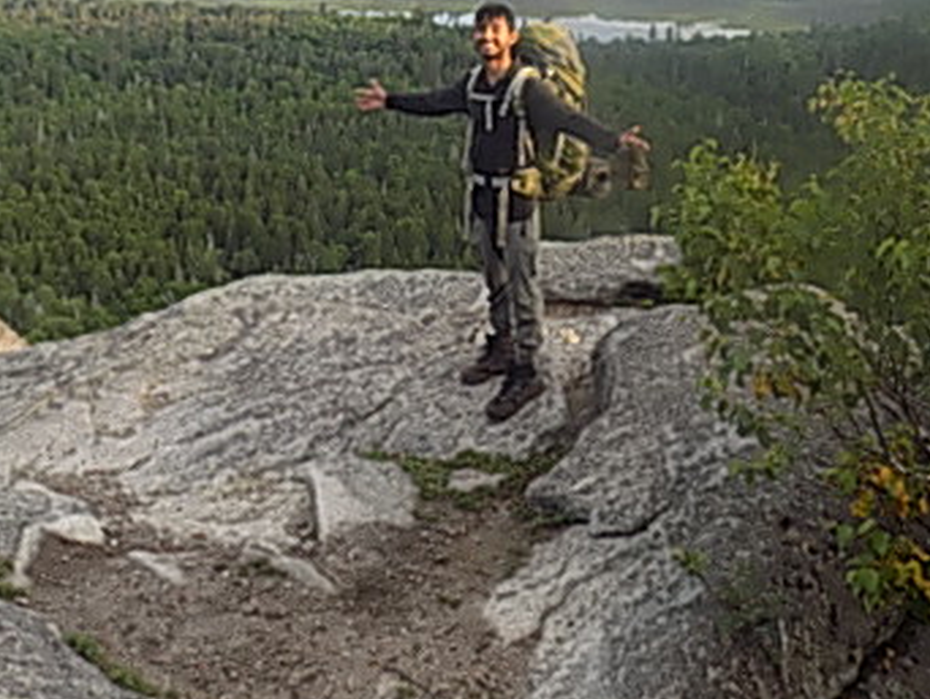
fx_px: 1156
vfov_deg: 32.1
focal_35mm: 43
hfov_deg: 43.8
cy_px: 82
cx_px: 468
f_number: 3.1
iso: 80
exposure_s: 1/125
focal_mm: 4
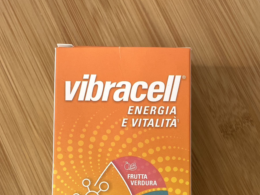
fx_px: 436
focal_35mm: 58
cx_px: 131
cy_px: 196
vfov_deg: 24.1
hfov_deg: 33.2
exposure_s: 1/100
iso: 100
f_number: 1.6
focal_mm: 4.2
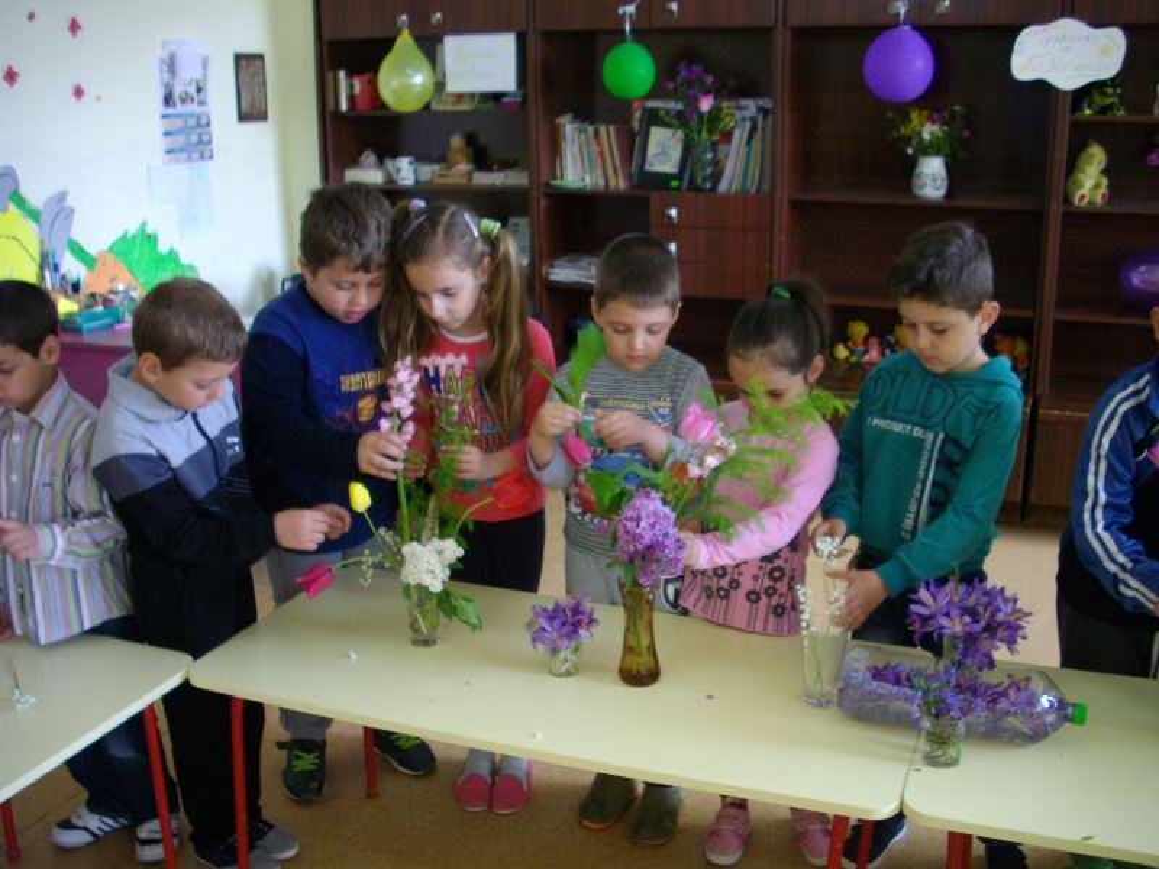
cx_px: 580
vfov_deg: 38.7
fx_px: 1239
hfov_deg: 50.1
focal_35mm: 37
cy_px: 434
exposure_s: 1/50
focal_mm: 6.2
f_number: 2.8
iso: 216
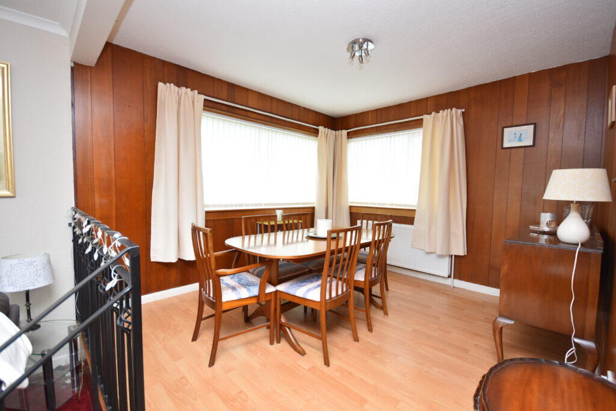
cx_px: 308
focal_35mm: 15
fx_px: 257
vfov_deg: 77.3
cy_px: 206
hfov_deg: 100.4
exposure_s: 1/60
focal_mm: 10
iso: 400
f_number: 4
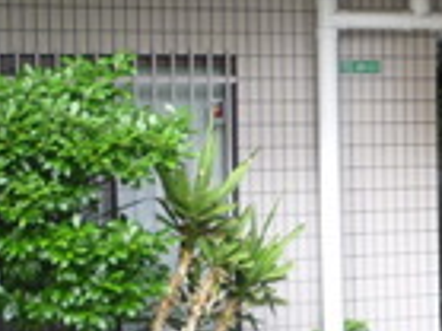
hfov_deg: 16.3
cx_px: 703
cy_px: 185
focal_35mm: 108
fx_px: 1378
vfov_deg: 13.7
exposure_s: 1/30
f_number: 2.8
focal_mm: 4.5
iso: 80
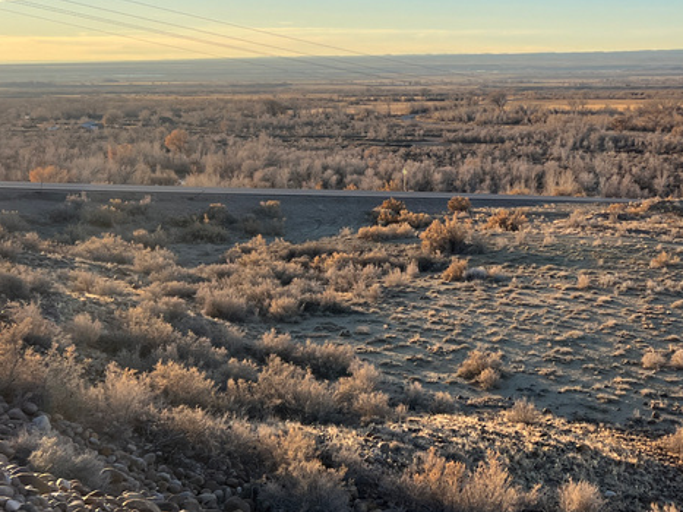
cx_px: 534
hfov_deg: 33.0
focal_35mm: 57
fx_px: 1124
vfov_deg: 25.6
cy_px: 197
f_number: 1.5
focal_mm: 5.7
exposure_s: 1/2571
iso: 50
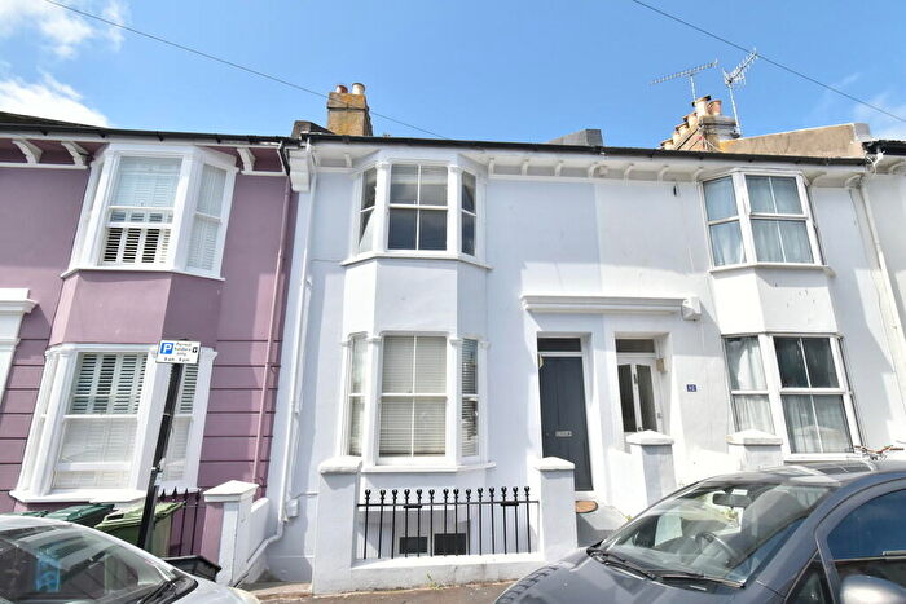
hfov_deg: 100.4
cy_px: 302
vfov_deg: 77.4
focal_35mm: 15
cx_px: 453
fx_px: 378
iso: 500
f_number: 11
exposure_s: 1/500
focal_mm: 10
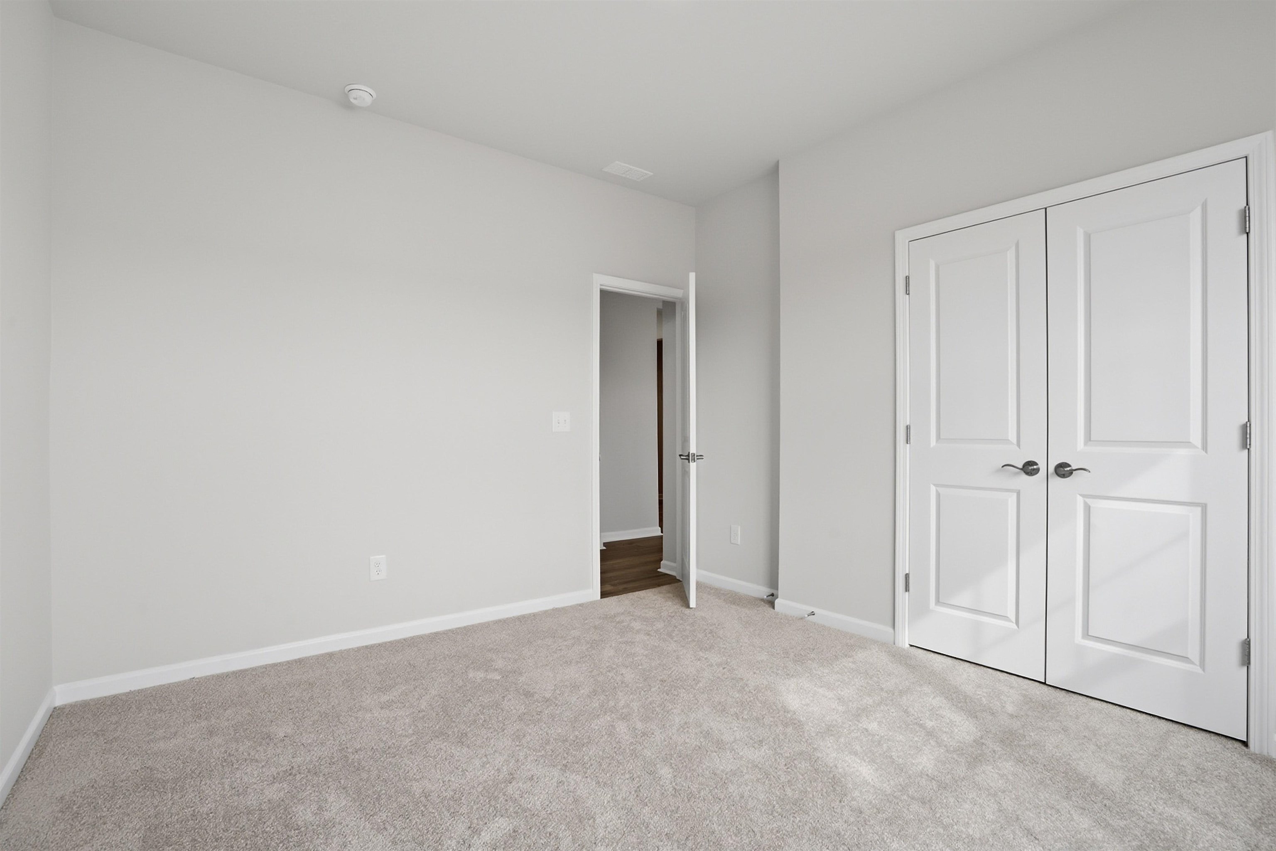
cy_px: 426
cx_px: 638
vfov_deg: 73.7
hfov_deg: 96.7
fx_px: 567
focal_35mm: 16
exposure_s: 1/400
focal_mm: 16
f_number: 9
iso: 200
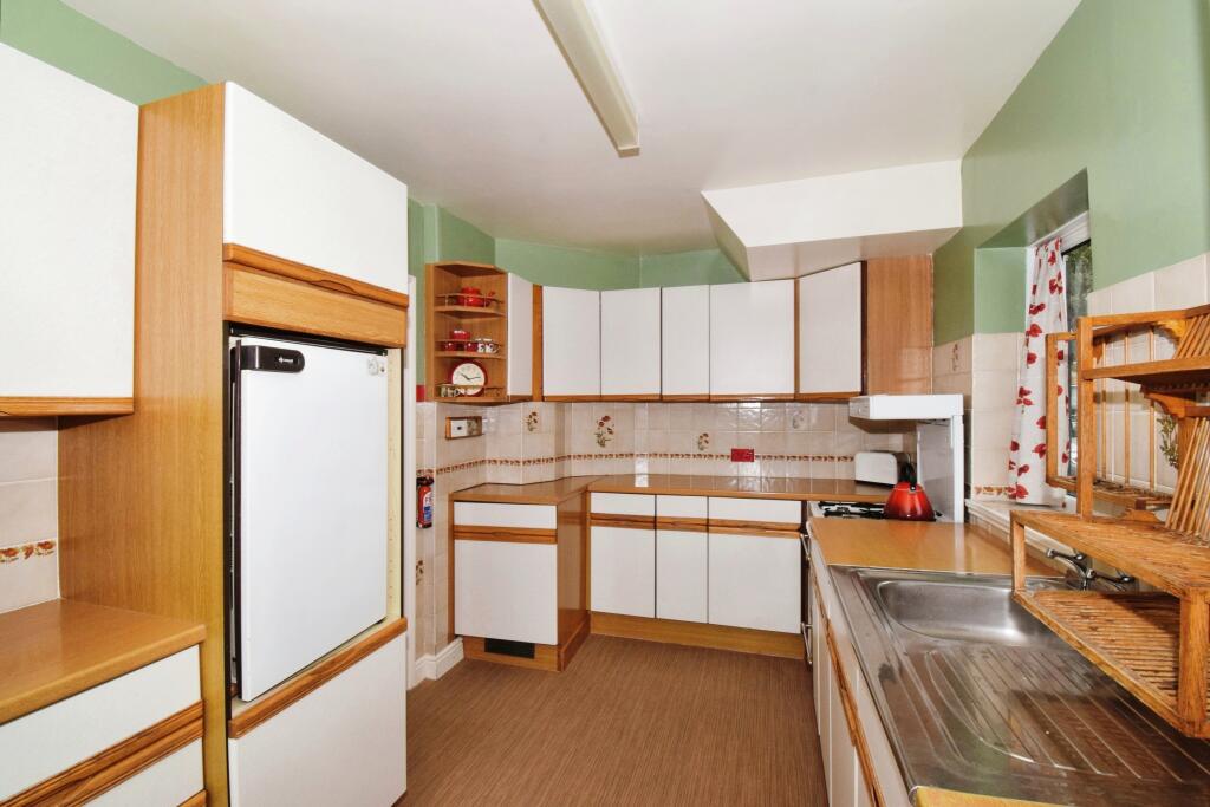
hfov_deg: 100.4
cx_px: 605
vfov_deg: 77.3
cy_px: 404
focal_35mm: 15
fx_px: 504
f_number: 16
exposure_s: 1/60
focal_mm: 10
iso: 1000
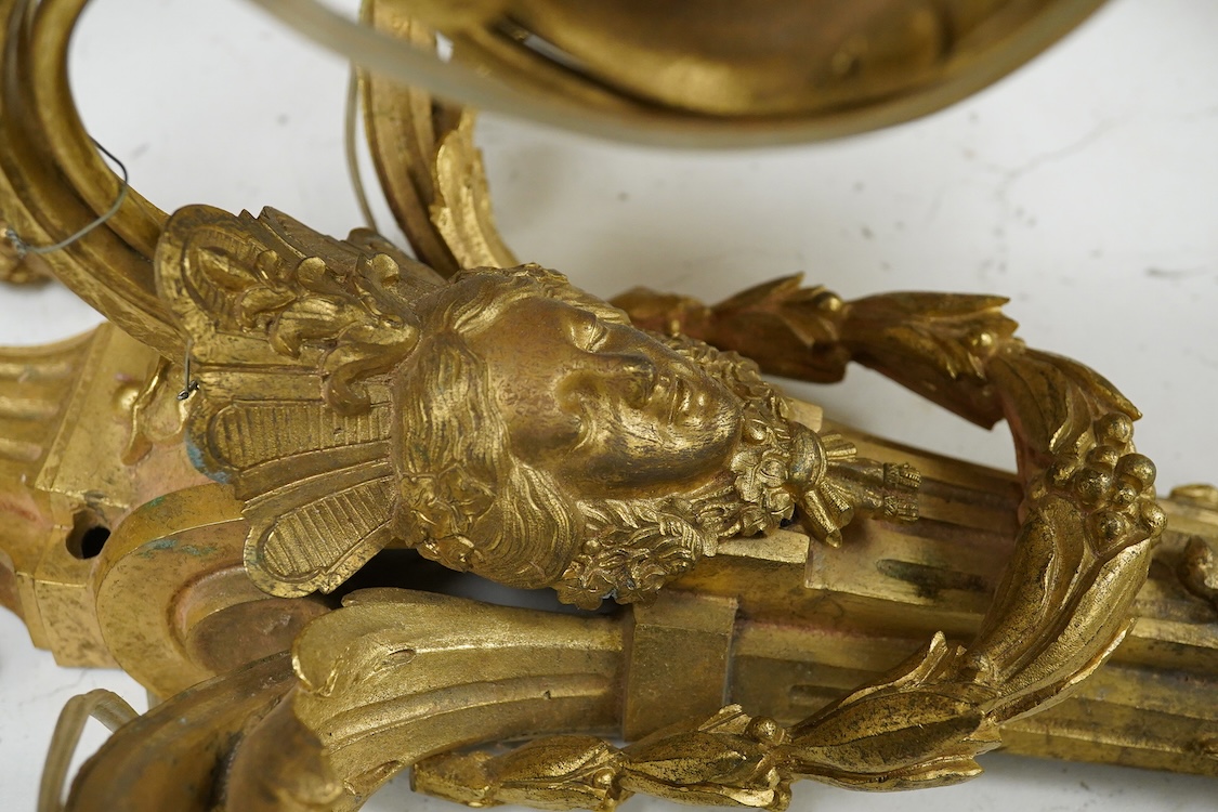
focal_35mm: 45
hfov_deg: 43.6
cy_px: 406
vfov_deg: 29.9
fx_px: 1522
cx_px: 609
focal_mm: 30
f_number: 9
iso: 2500
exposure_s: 1/160
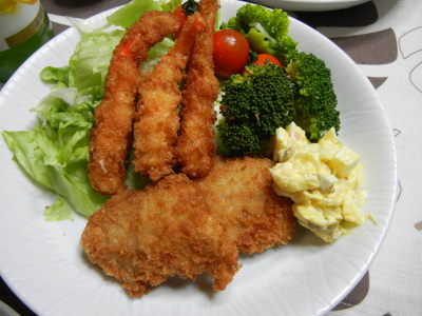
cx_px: 211
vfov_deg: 46.8
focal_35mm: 30
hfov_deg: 60.0
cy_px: 158
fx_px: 366
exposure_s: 1/30
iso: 365
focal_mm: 5.4
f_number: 3.5
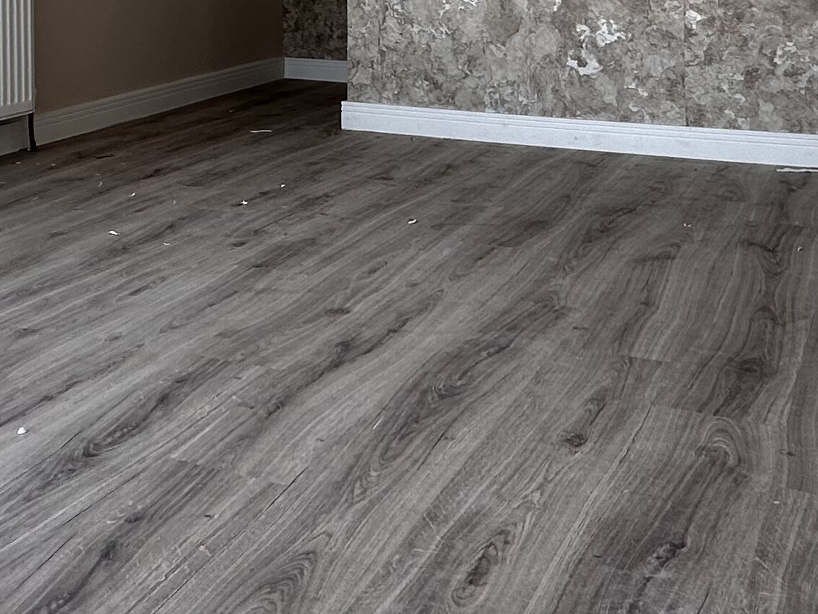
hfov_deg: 38.0
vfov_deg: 26.8
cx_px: 323
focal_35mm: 50
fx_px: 1182
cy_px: -62
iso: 40
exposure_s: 1/107
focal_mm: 2.22
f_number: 2.2
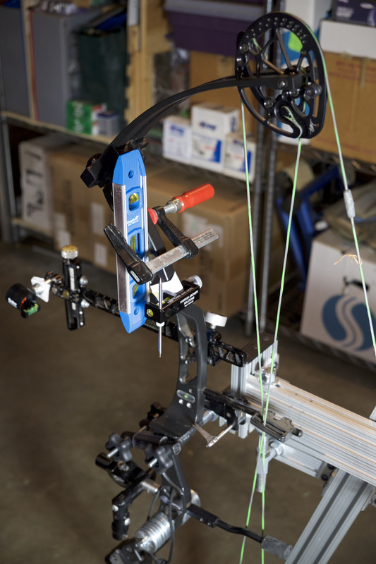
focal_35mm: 49
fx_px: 768
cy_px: 282
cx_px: 188
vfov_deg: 40.4
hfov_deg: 27.5
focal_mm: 32.9
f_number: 3.6
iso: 800
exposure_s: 1/20
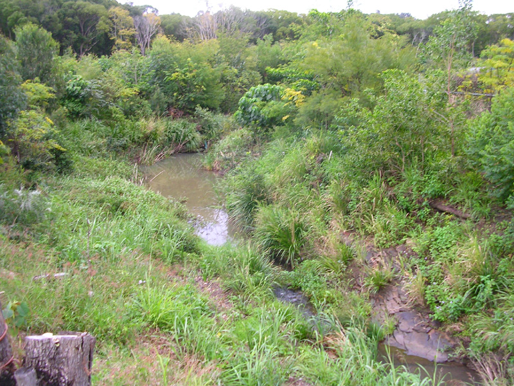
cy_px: 193
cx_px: 257
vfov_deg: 37.7
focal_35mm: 38
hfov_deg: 49.0
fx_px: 564
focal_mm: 5.8
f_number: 2.8
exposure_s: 1/66.6
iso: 50
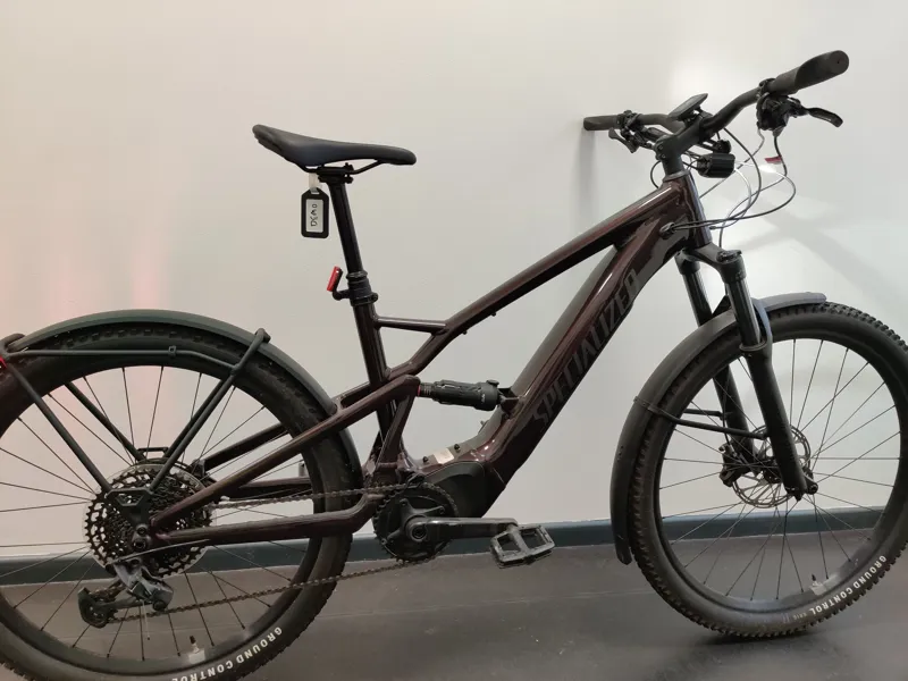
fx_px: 708
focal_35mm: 27
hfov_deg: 65.3
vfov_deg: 51.4
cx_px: 454
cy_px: 340
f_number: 1.65
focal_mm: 4.75
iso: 400
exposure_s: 1/50
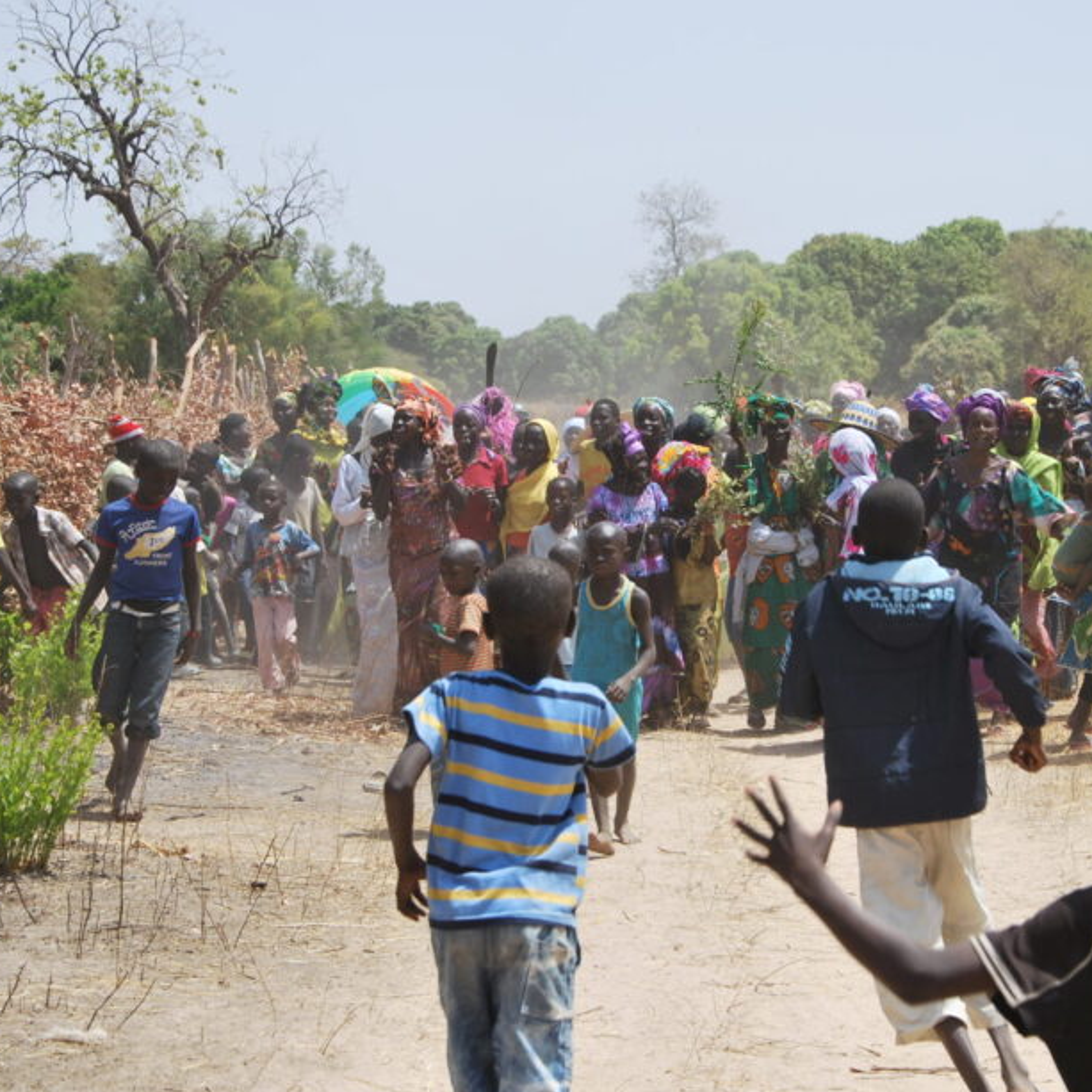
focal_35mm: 100
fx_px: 3569
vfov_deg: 17.4
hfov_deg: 17.4
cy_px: 595
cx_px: 664
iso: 100
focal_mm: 48
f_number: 8
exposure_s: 1/250
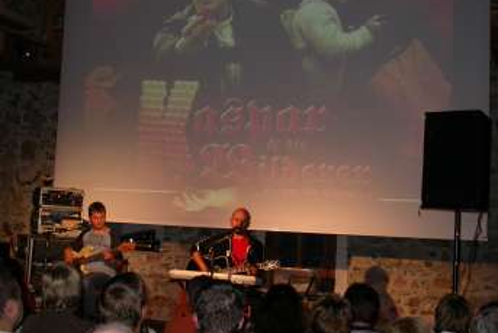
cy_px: 140
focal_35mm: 57
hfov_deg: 35.0
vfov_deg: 23.8
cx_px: 221
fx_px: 789
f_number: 2.8
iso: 200
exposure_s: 1/60
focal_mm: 9.8
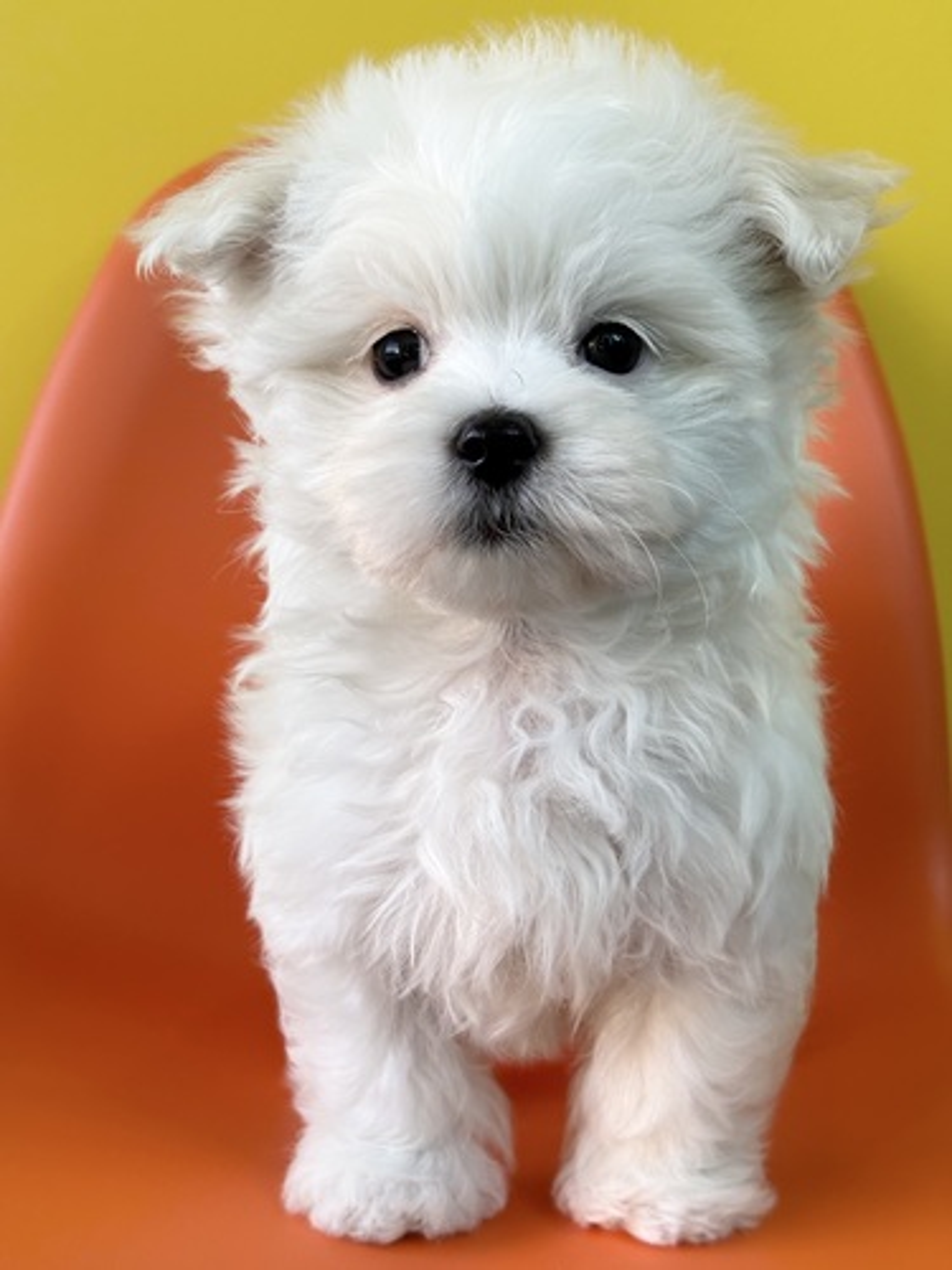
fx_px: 1907
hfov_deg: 28.0
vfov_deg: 36.8
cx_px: 476
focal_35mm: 52
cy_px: 635
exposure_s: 1/138
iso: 25
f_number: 1.6
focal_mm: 5.96
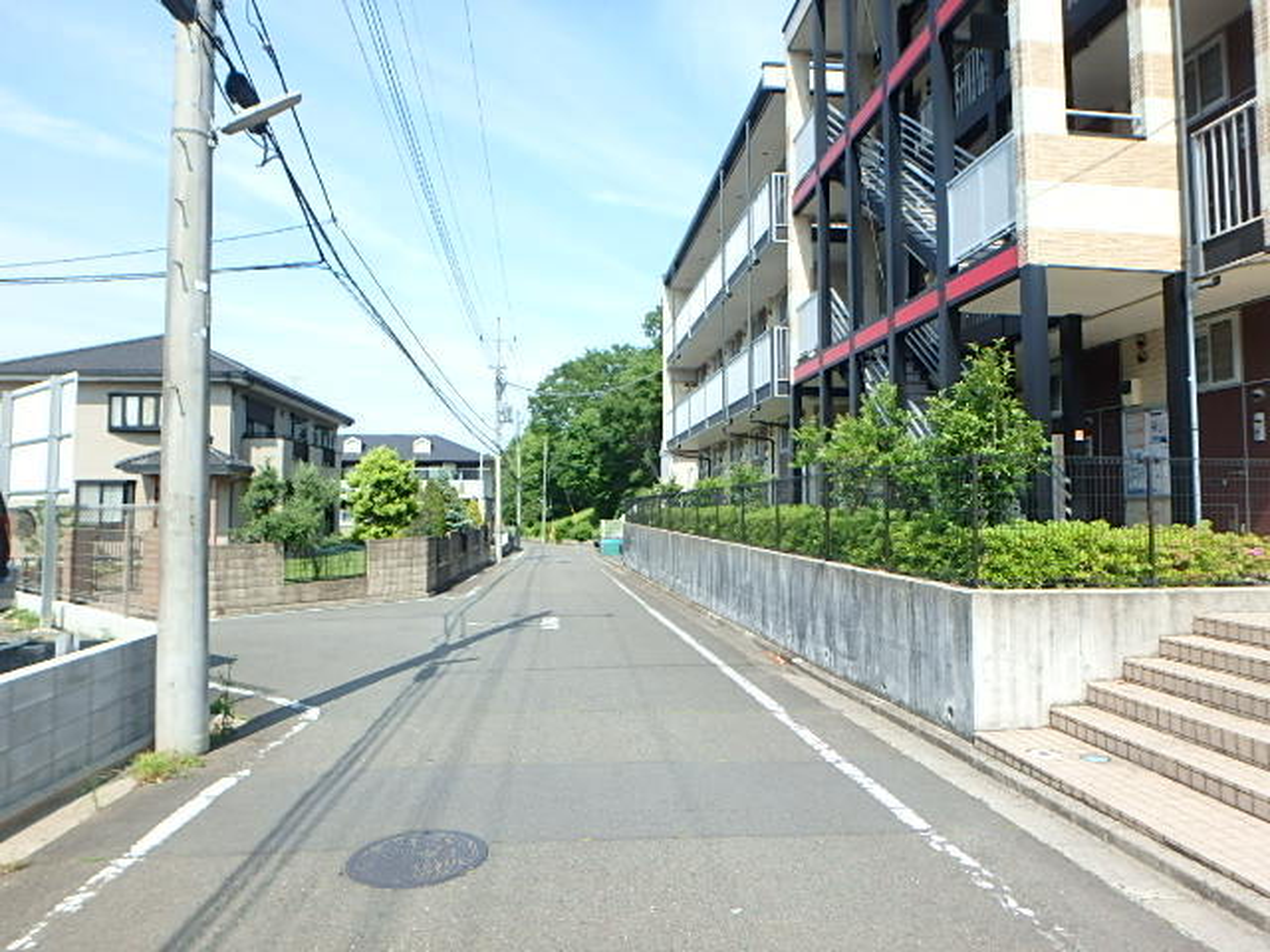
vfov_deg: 63.4
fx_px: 770
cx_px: 635
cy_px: 476
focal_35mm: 21
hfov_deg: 79.0
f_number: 3.5
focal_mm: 3.7
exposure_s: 1/500
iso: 125
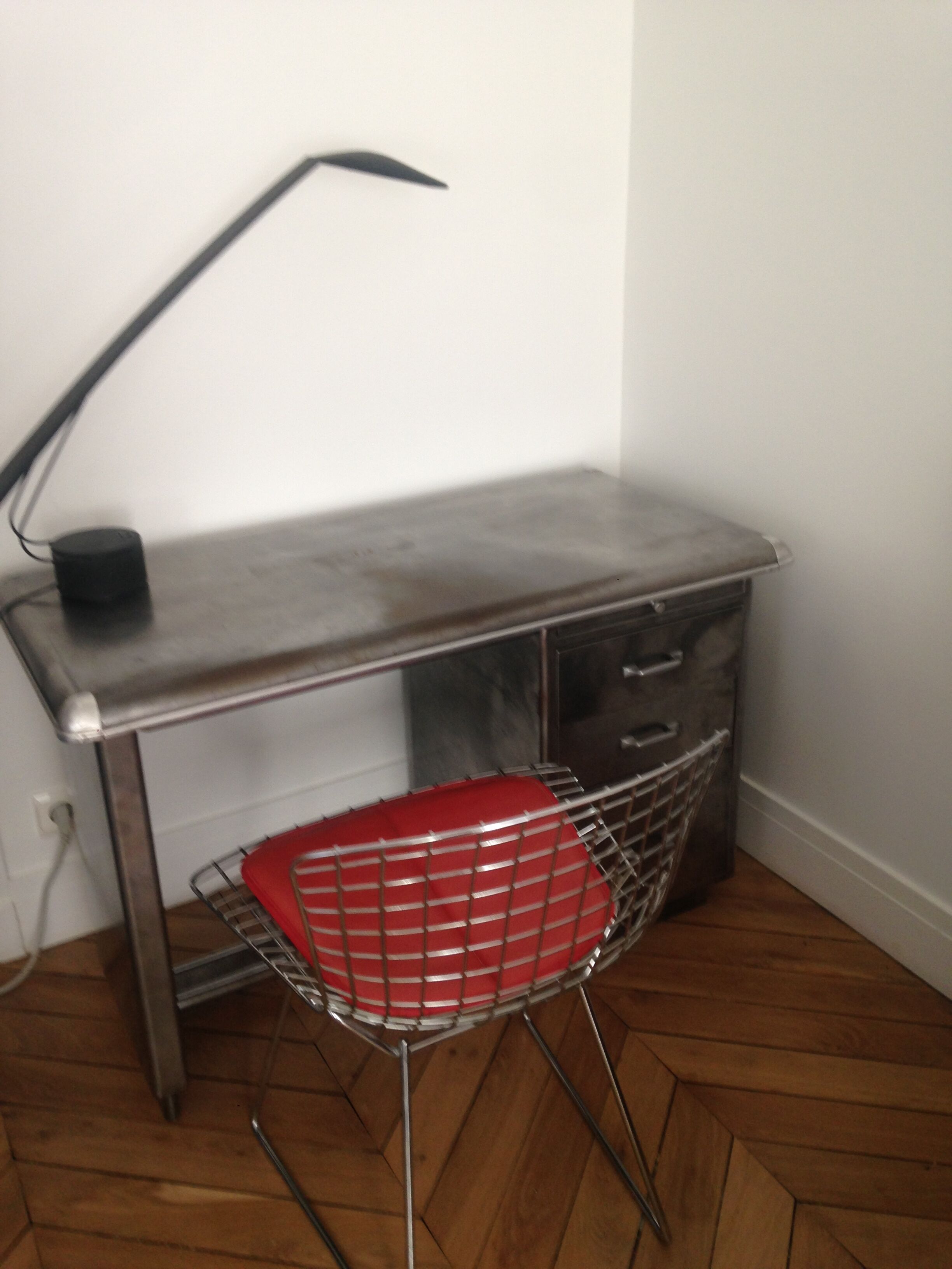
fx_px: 1210
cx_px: 476
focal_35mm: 33
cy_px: 634
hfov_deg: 42.9
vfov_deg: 55.4
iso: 64
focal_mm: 4.12
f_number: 2.4
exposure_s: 1/20
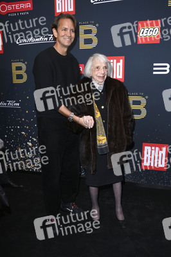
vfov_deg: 58.8
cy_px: 128
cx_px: 86
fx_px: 228
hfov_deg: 41.0
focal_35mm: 32
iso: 320
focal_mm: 32
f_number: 5.6
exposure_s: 1/250
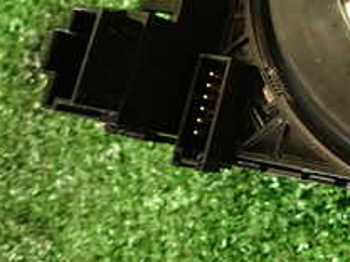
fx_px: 728
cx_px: 456
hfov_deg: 23.8
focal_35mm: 72
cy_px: -12
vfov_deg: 19.7
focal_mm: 4.5
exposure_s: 1/50
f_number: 2
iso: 200
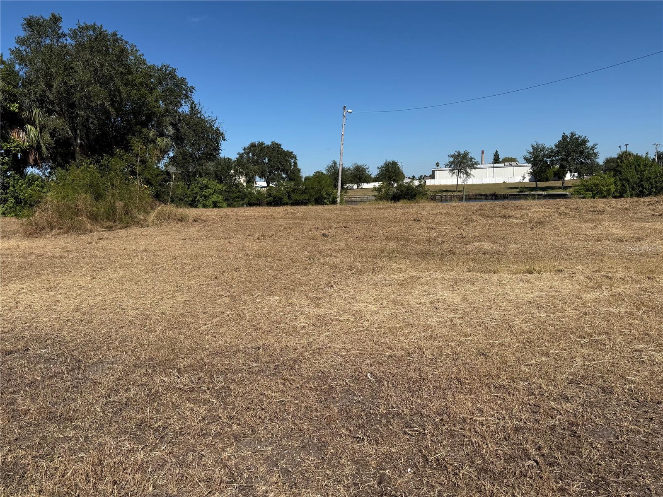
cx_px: 332
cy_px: 248
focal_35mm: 24
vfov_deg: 56.8
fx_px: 460
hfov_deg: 71.6
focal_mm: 6.76
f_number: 1.78
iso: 80
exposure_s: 1/7353
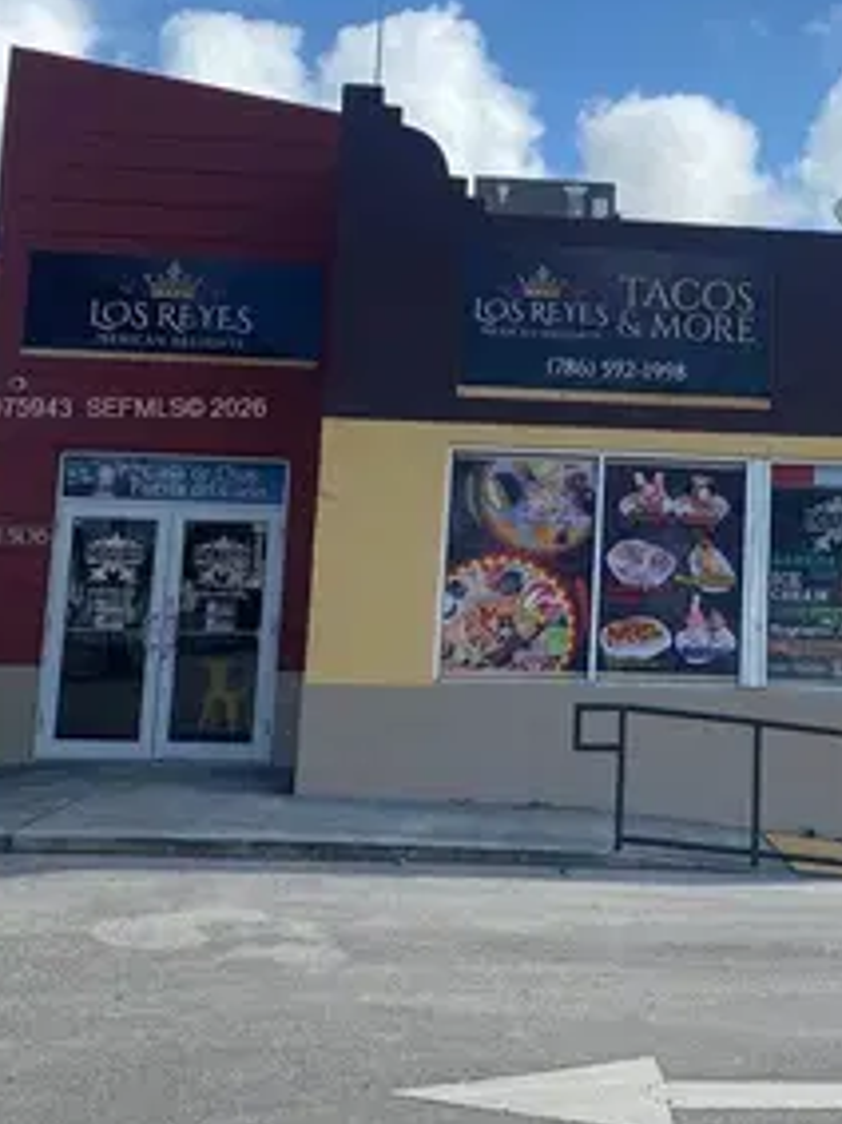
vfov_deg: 38.6
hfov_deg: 28.7
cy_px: 411
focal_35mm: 49
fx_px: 1590
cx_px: 735
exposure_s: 1/3497
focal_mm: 4.25
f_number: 1.8
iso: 32
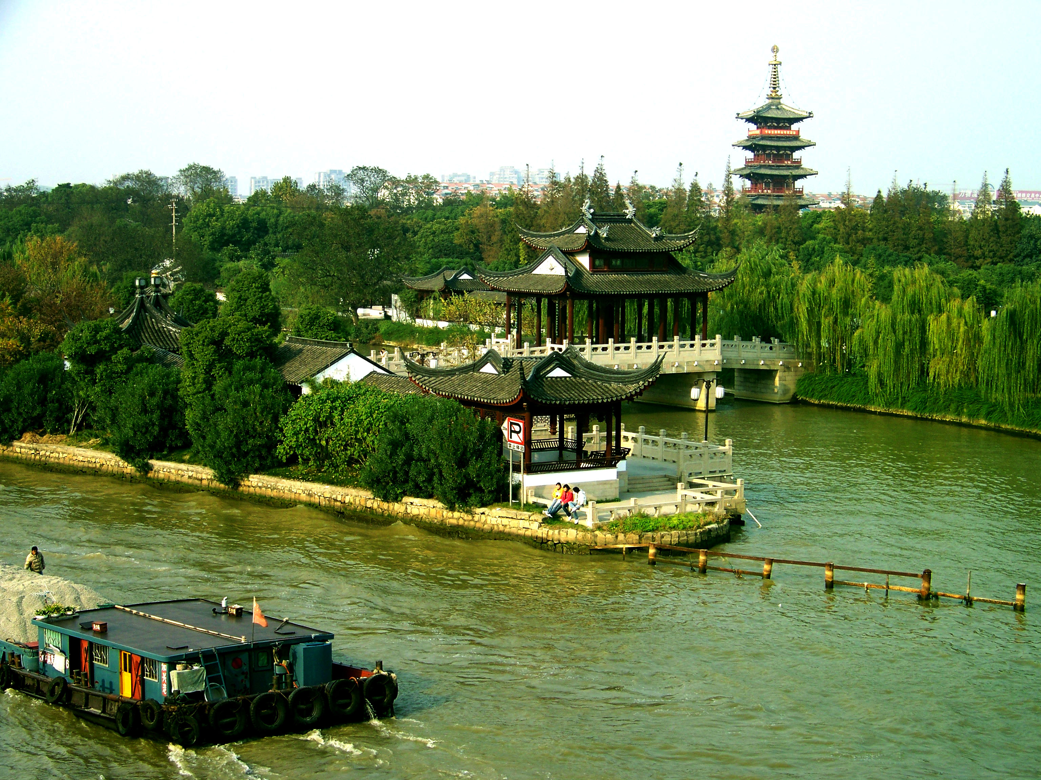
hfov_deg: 27.8
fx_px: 2105
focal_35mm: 70
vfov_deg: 21.0
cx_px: 520
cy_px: 390
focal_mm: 11.7
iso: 64
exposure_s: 1/320
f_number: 3.2
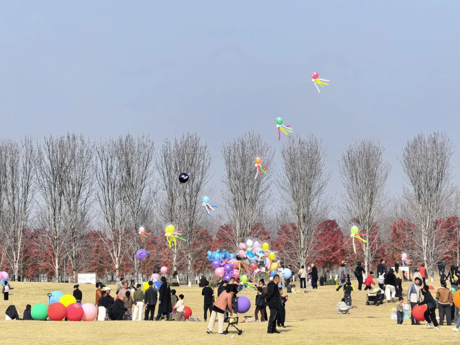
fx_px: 1728
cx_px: 230
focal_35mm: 130
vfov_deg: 11.4
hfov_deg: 15.2
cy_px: 172
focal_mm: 15
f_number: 2.1
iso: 50
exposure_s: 1/1305
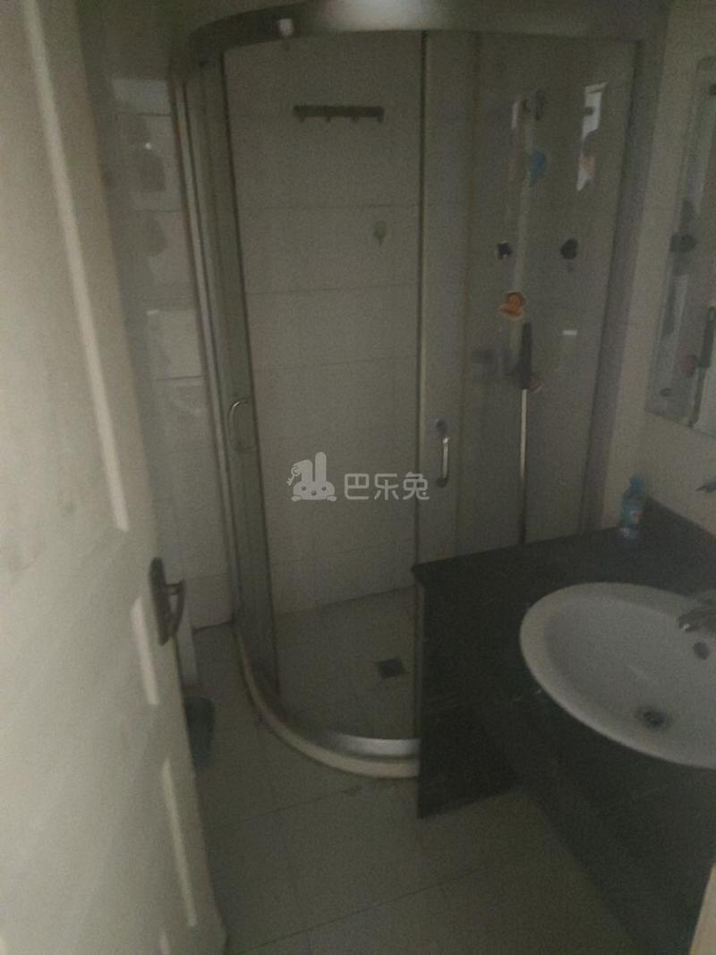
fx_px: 634
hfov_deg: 58.9
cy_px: 478
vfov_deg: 73.9
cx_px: 358
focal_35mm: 23
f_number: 1.88
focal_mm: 5.56
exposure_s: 1/14.3
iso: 10209
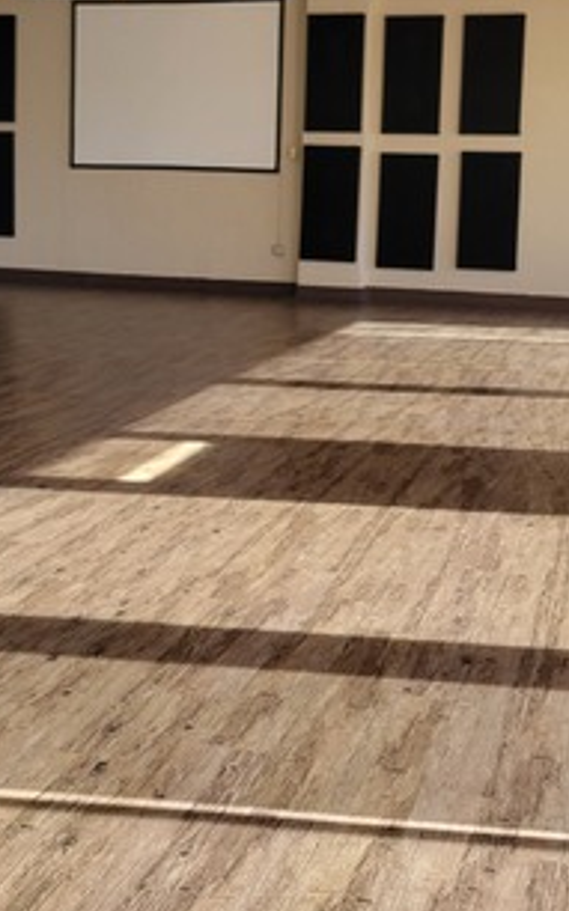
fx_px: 1341
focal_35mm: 54
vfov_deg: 37.2
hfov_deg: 23.9
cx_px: 235
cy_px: 316
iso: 80
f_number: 1.8
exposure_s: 1/120
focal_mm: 5.4
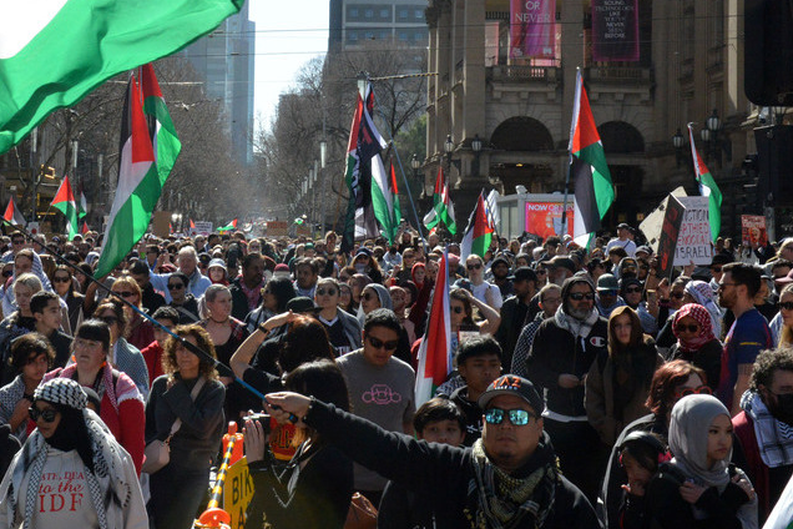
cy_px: 181
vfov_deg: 20.5
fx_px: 1454
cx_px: 227
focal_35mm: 66
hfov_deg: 30.1
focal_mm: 35
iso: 3200
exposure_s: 1/1250
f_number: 18
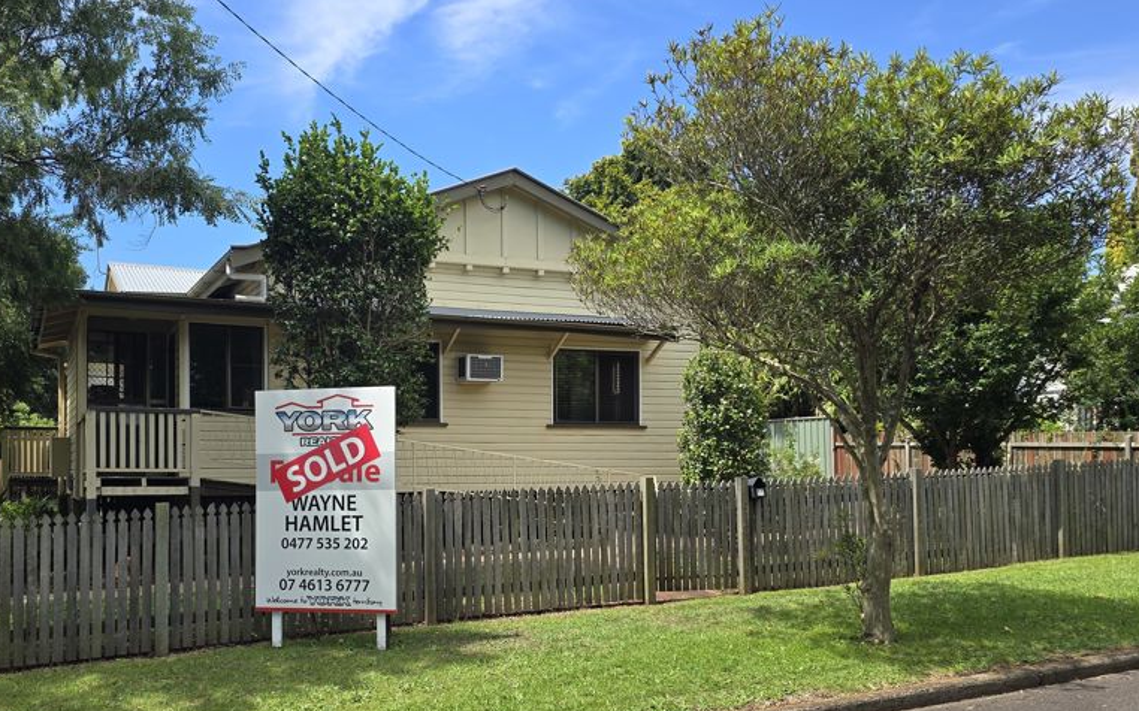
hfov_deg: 59.1
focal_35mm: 32
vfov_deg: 38.9
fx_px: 993
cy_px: 476
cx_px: 442
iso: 12
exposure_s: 1/428
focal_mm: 6.3
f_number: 1.7
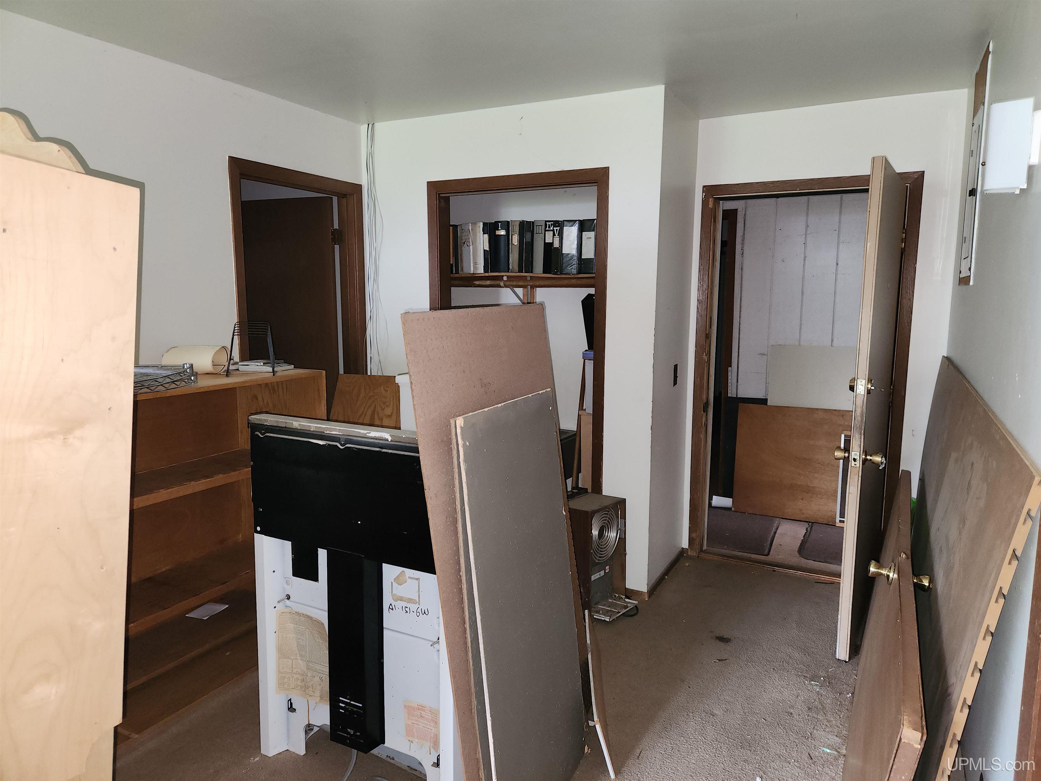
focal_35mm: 23
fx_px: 692
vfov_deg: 58.9
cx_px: 520
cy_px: 390
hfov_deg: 73.9
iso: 125
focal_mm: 5.4
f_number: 1.8
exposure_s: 1/10
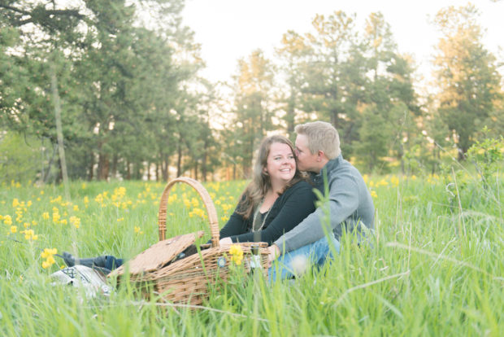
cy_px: 168
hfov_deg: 44.5
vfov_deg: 30.5
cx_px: 252
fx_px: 616
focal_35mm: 44
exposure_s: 1/1000
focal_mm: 44
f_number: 2.8
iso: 640
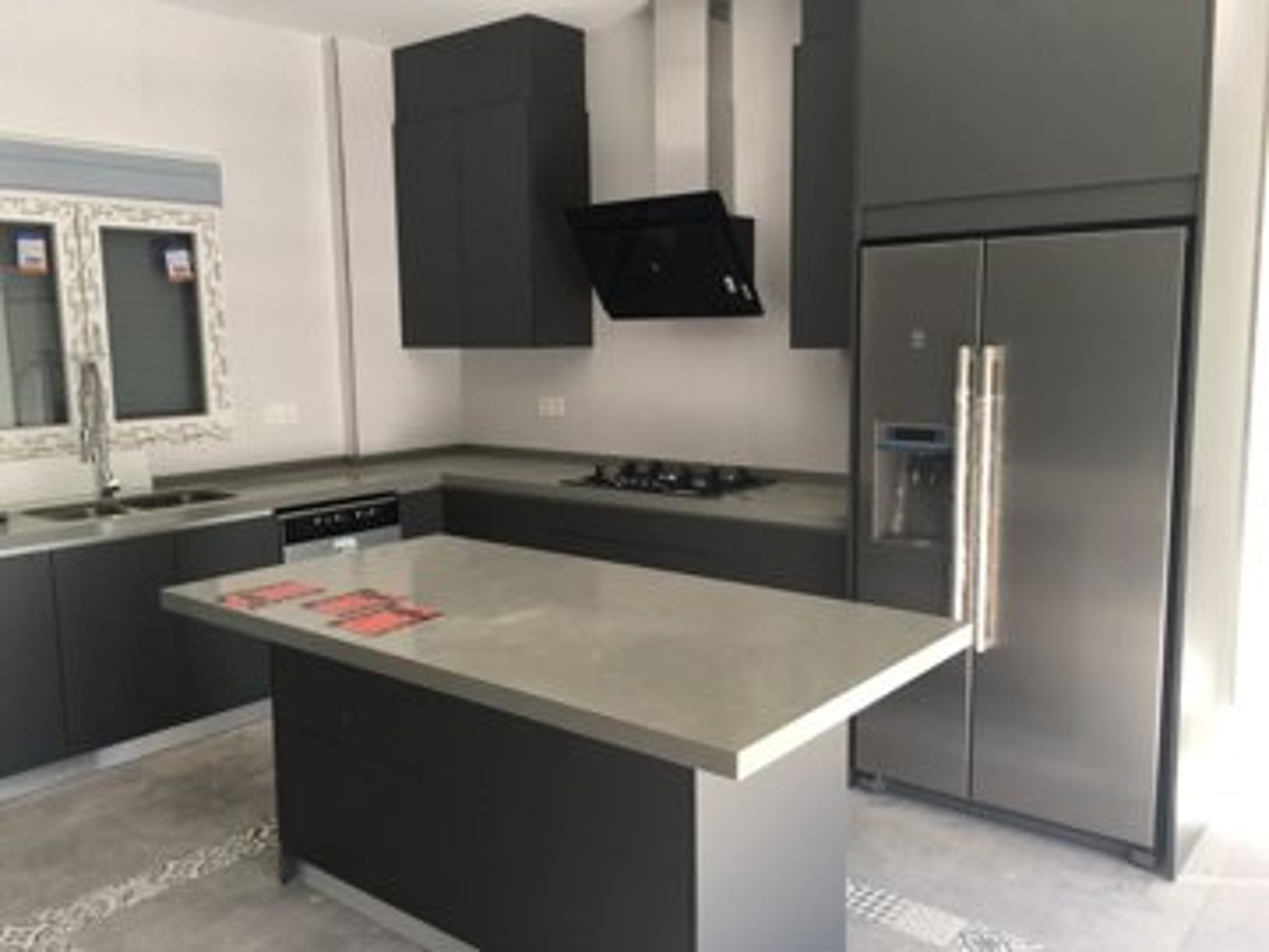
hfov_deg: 61.7
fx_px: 1063
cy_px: 476
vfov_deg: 48.2
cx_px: 634
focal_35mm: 29
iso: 25
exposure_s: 1/50
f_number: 2.2
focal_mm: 4.15
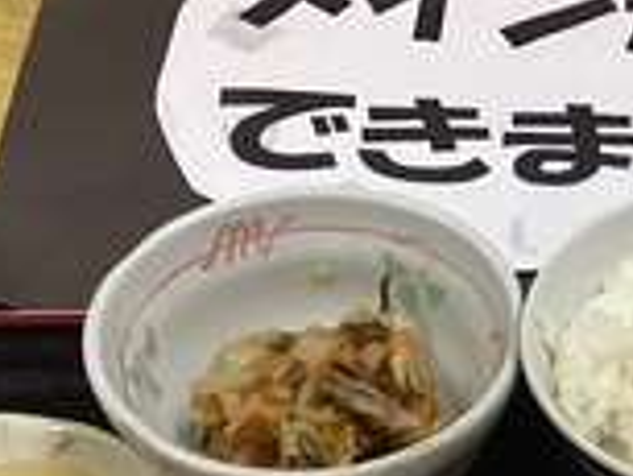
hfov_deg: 19.0
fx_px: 1848
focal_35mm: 101
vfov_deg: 13.9
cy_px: 673
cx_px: 612
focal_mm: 3.3
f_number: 2.4
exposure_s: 1/50
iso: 125
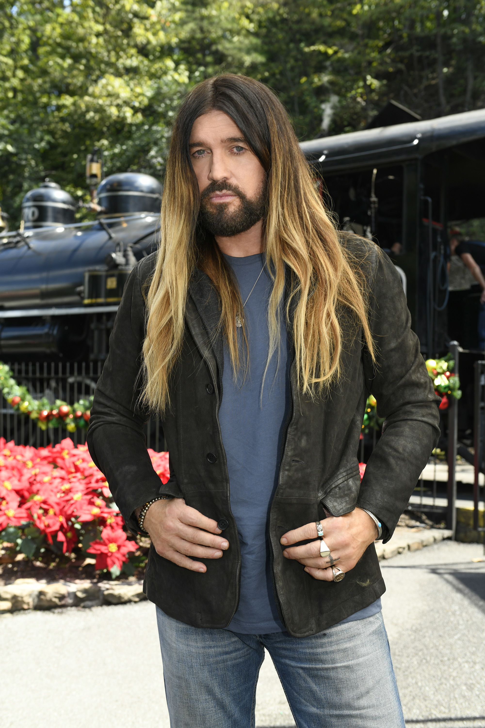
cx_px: 242
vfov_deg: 41.1
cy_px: 364
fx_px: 970
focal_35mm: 48
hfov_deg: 28.1
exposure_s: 1/125
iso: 200
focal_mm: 48
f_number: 5.6
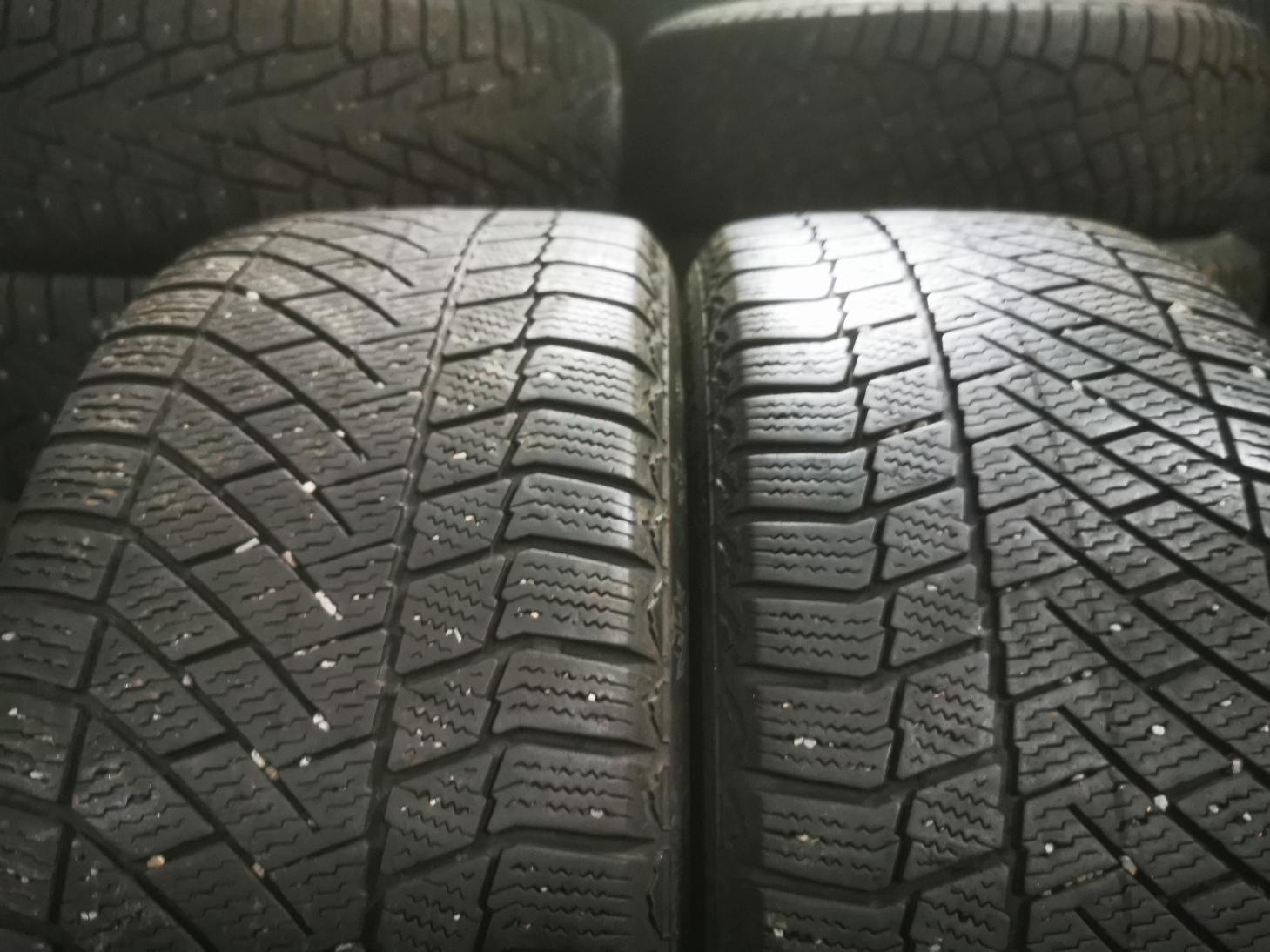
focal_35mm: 27
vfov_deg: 51.3
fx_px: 991
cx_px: 635
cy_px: 476
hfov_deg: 65.3
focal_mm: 5.56
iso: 500
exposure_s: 1/25
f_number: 1.6
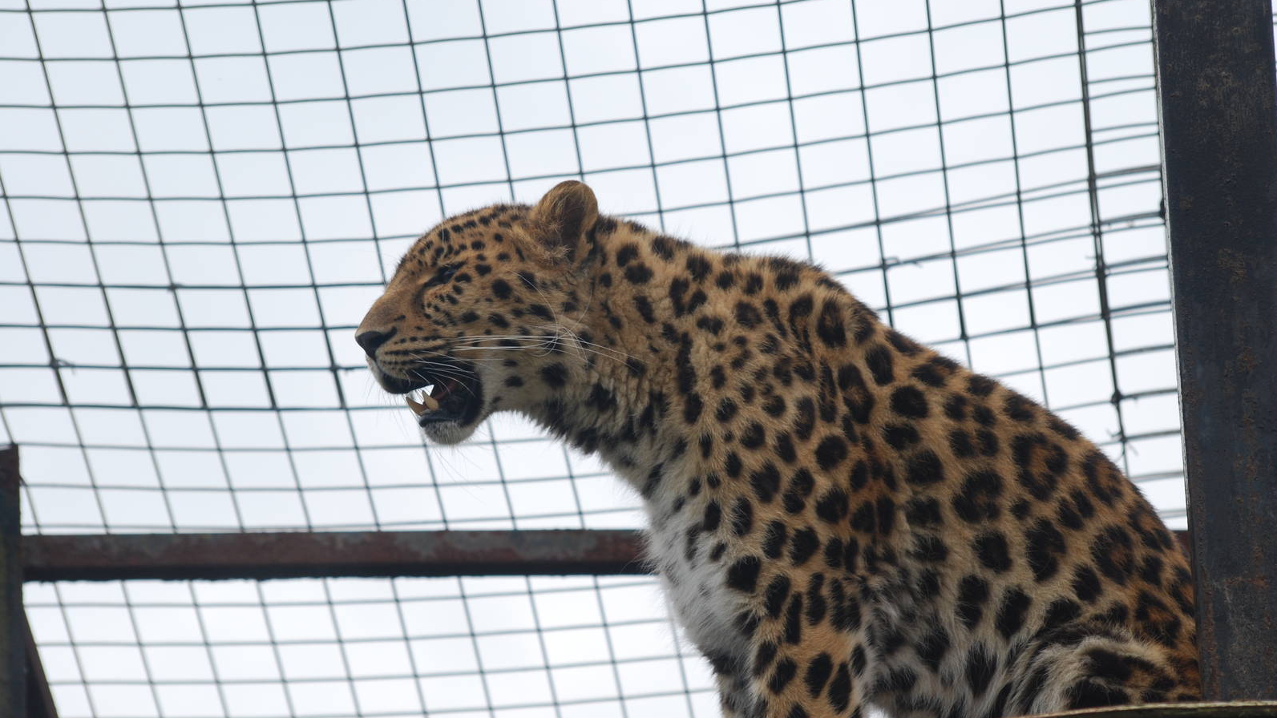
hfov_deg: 9.1
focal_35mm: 237
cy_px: 385
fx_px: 8025
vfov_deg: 5.1
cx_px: 641
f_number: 7.1
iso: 200
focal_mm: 150
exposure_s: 1/125
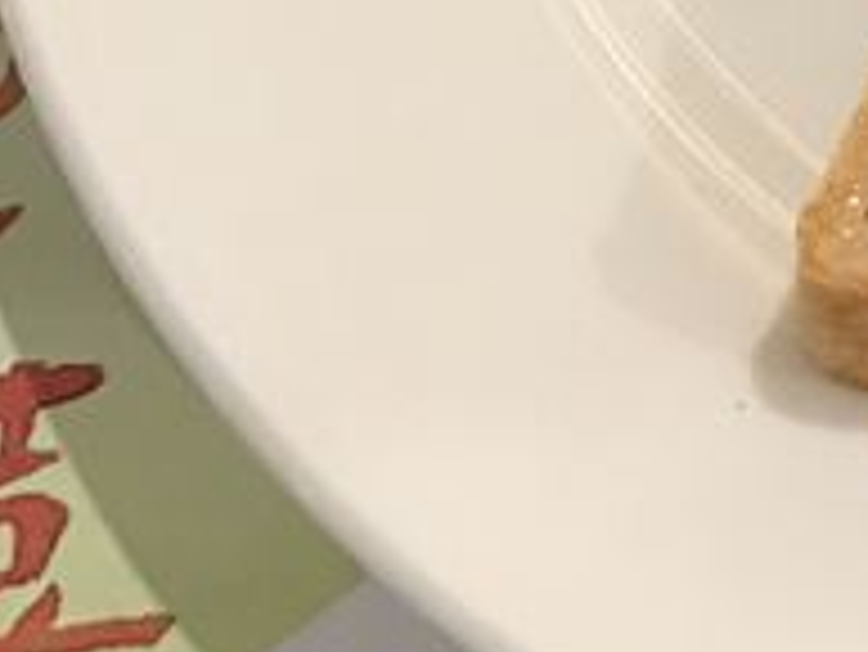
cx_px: 1435
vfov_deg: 11.6
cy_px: -454
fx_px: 3011
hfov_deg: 14.8
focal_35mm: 120
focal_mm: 4.15
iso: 100
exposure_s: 1/15
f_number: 2.2
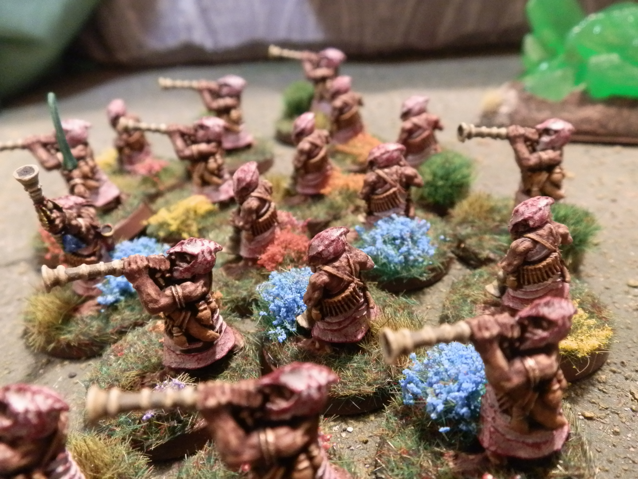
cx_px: 319
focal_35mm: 28
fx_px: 516
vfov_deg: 49.7
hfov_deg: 63.4
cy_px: 240
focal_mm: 5
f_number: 3.1
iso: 400
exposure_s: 1/40
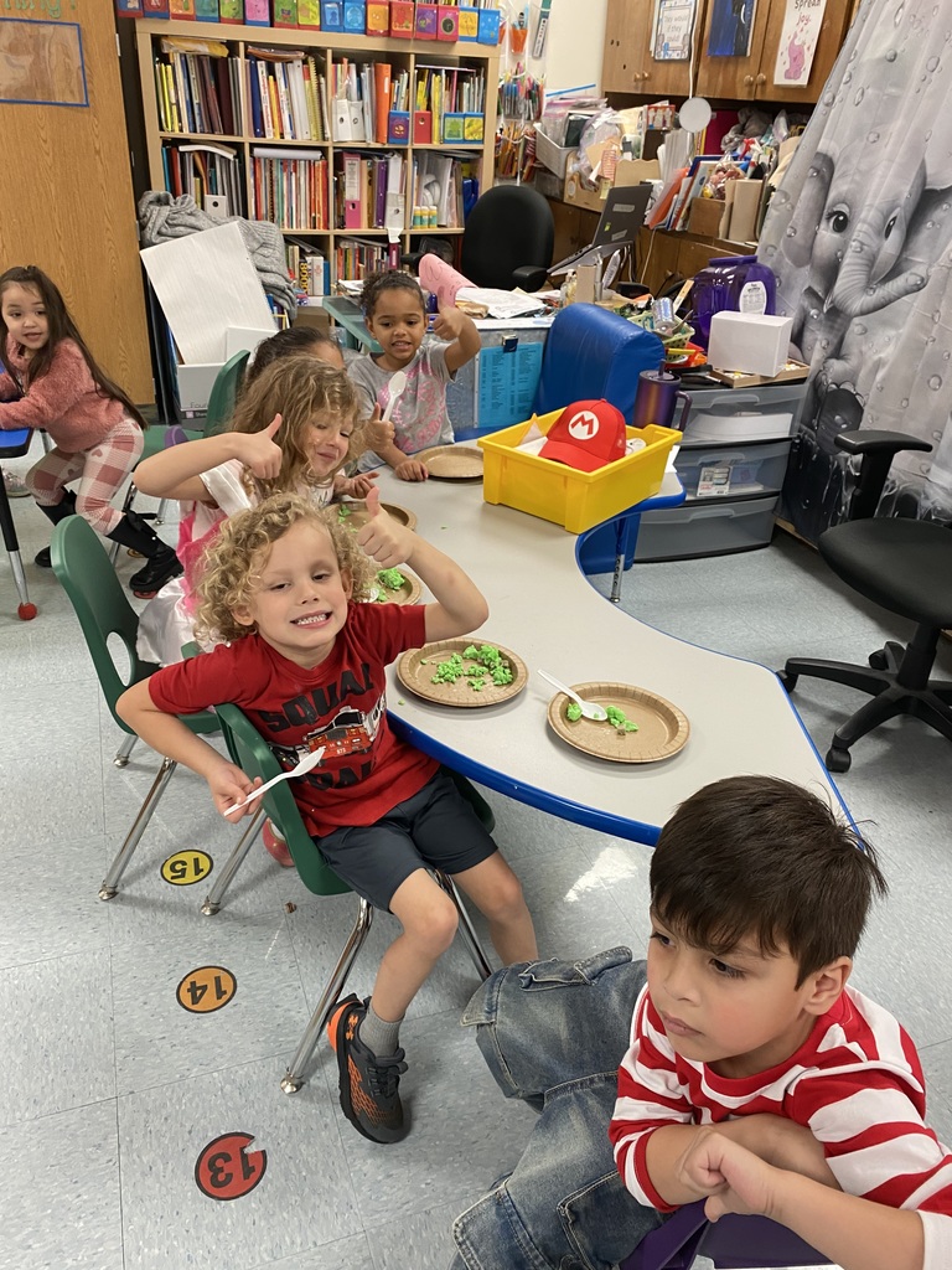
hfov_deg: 53.1
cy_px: 635
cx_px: 476
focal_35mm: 26
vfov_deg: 67.3
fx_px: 953
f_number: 1.8
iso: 160
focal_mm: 4.25
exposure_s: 1/60
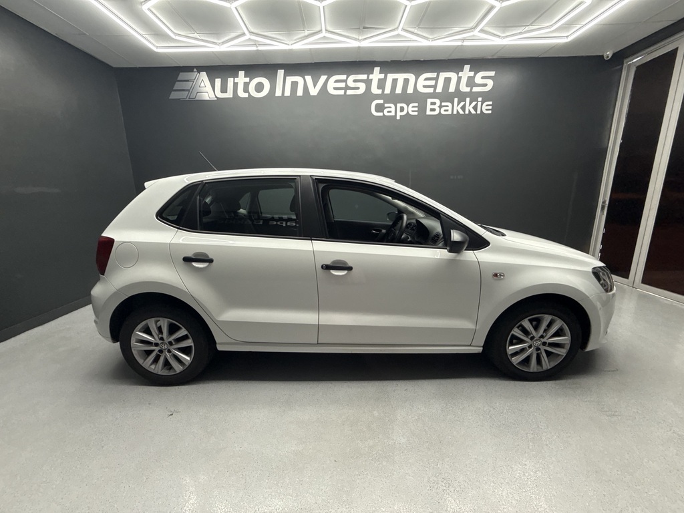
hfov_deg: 102.1
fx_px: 277
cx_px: 342
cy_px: 256
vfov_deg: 85.7
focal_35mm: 14
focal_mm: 2.22
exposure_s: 1/100
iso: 200
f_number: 2.2
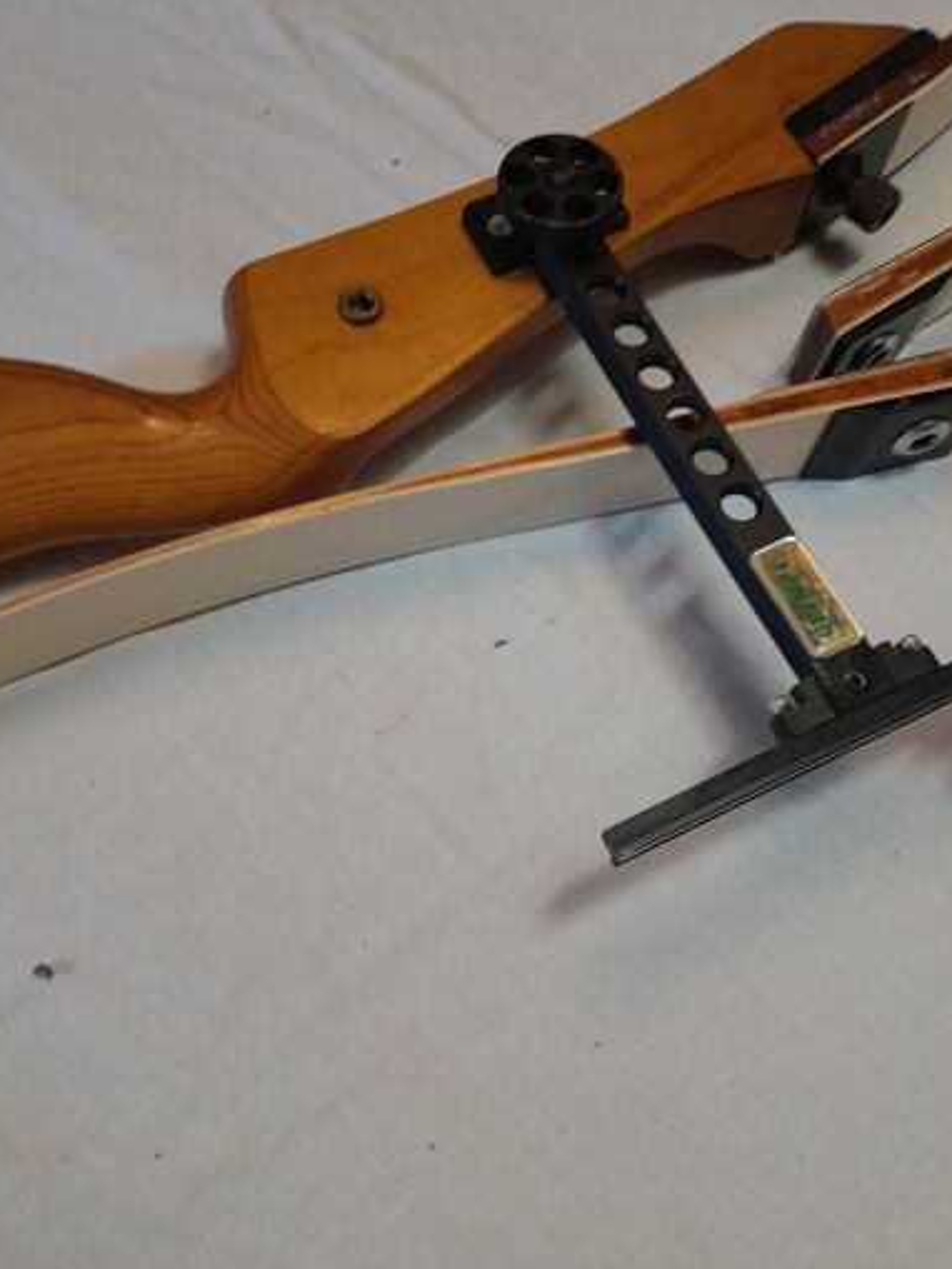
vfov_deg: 53.9
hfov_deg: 41.7
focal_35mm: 34
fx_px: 1247
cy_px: 615
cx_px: 535
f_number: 1.8
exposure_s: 1/60
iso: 320
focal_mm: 4
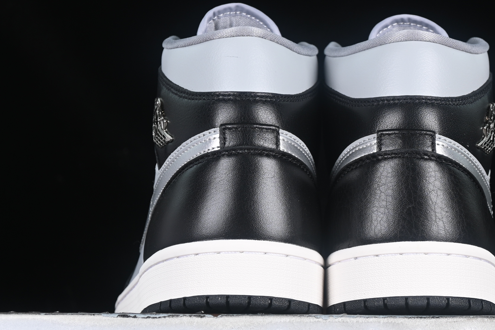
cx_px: 321
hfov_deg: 16.5
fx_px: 1705
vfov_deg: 11.1
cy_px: 148
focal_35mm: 124
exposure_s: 1/60
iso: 160
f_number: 6.3
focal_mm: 50
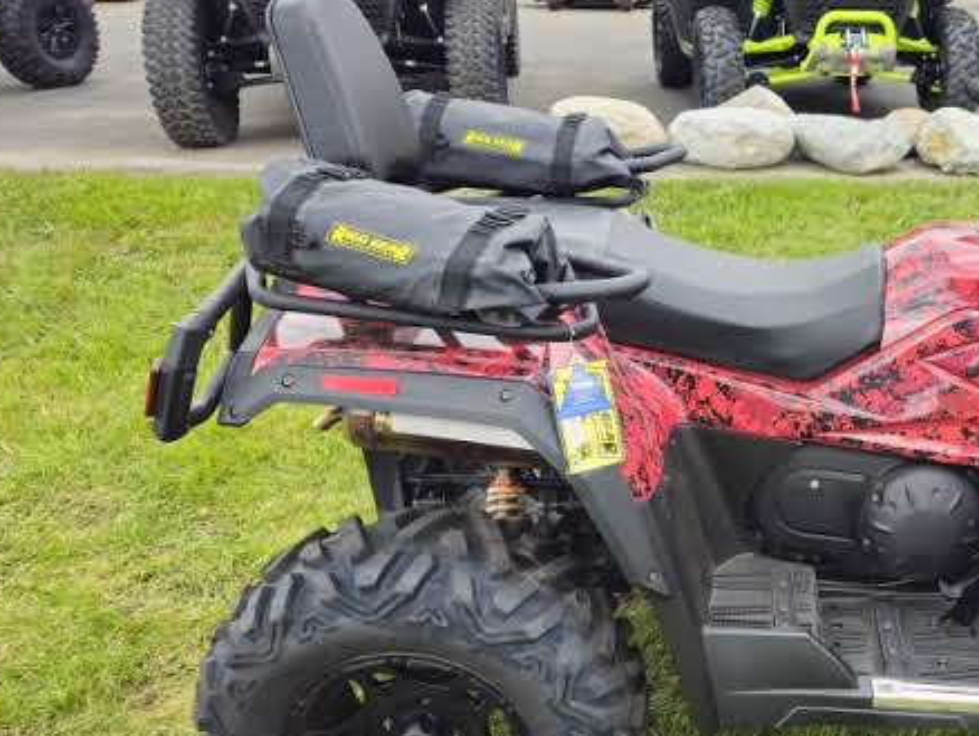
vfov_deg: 34.3
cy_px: 421
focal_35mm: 42
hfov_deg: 42.2
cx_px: 825
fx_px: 1188
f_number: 1.7
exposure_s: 1/120
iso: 10
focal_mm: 6.3
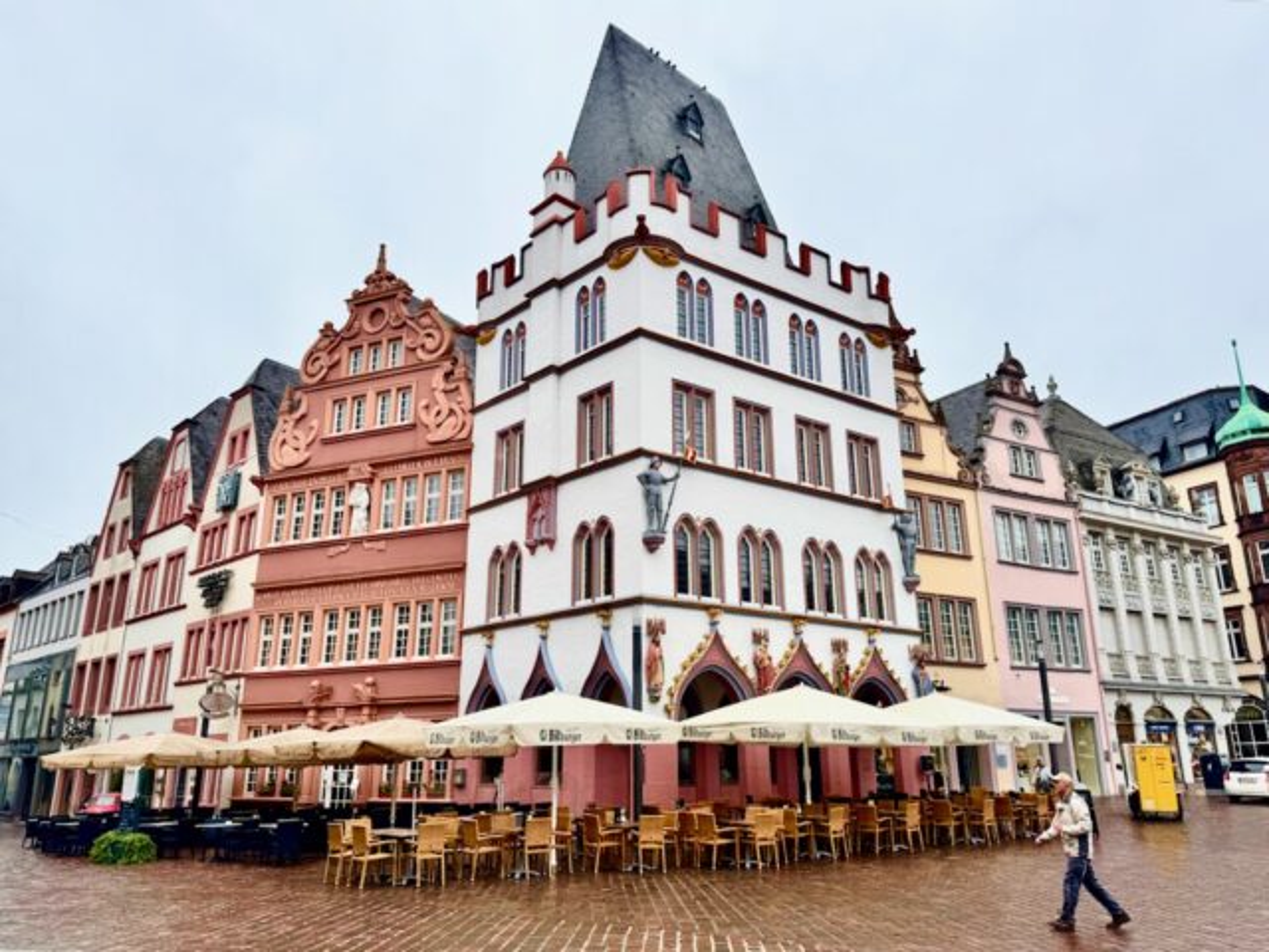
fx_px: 880
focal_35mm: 24
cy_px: 476
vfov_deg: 56.8
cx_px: 634
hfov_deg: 71.6
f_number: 1.78
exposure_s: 1/1818
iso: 80
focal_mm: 6.76
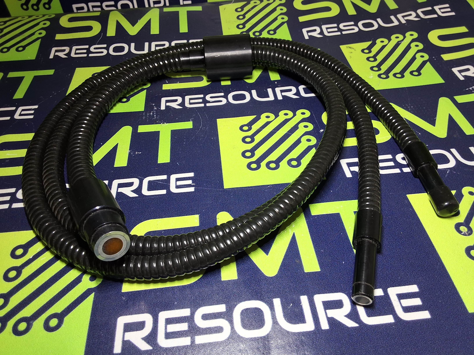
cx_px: 237
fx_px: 383
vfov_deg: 49.7
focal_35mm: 28
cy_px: 178
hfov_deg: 63.4
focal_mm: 2.91
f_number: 1.9
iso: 64
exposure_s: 1/60
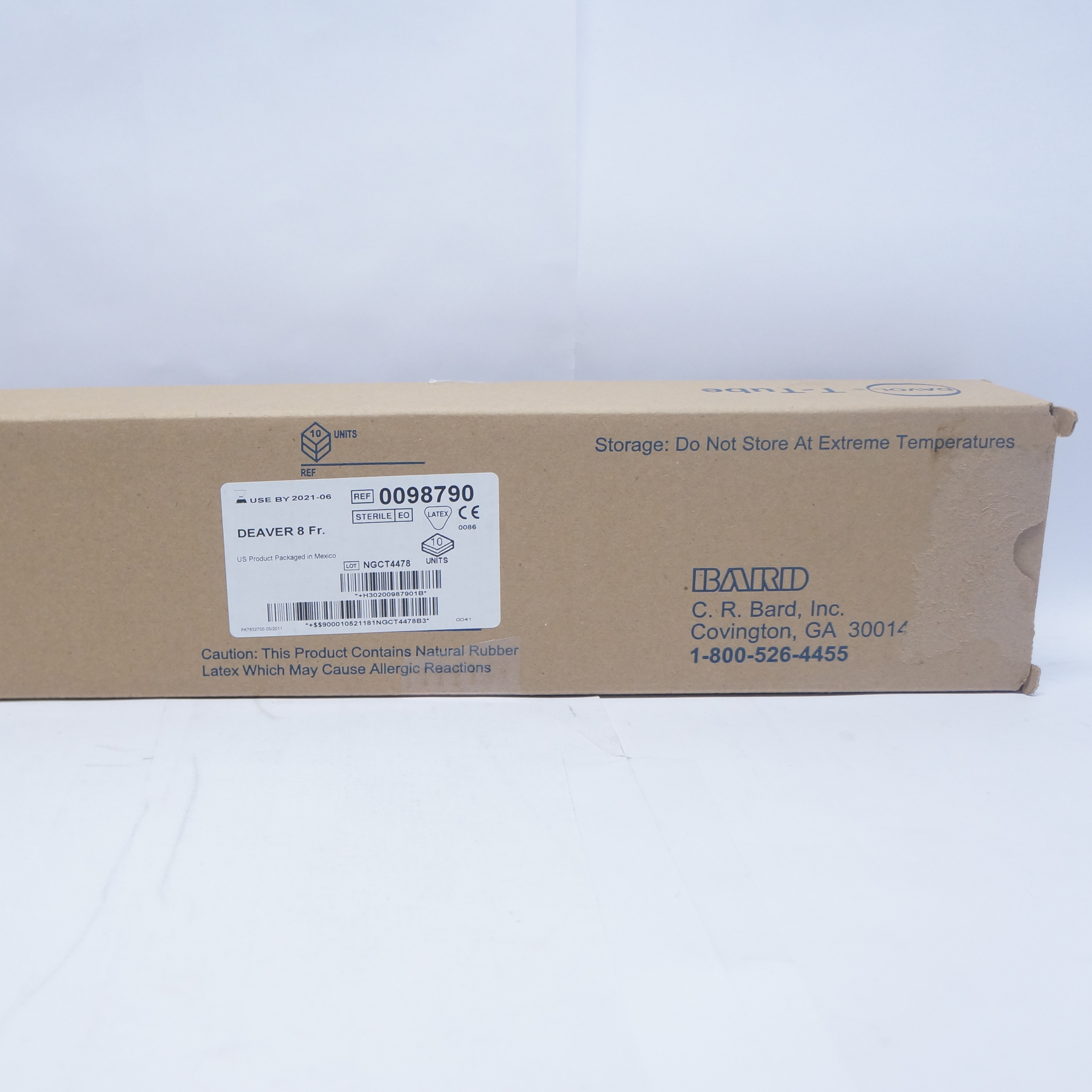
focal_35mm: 39
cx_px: 356
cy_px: 553
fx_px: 1392
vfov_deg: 42.8
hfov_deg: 42.2
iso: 800
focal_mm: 20
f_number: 3.5
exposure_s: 1/160
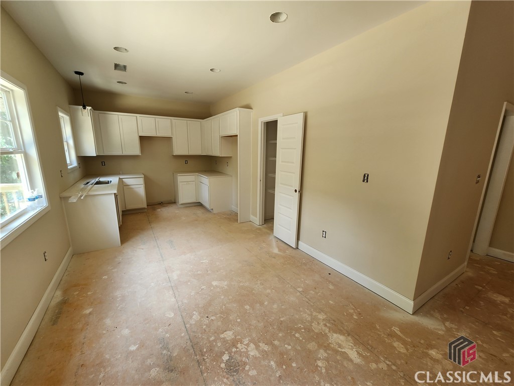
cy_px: 193
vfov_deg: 89.9
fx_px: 193
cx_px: 257
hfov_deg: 106.2
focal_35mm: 13
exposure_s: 1/60
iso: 64
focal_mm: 2.2
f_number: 2.2
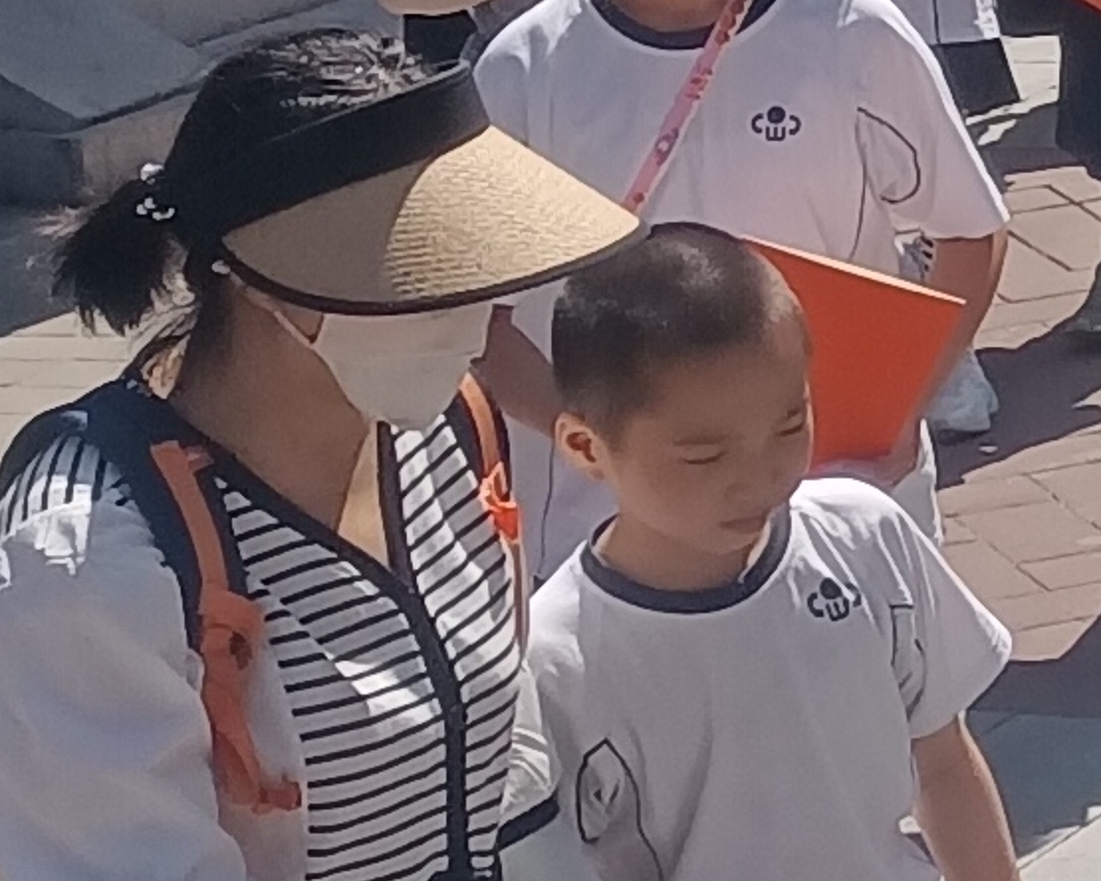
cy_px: -238
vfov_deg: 8.3
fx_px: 5963
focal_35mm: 183
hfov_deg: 9.3
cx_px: 2728
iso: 104
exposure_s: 1/1513
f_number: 1.8
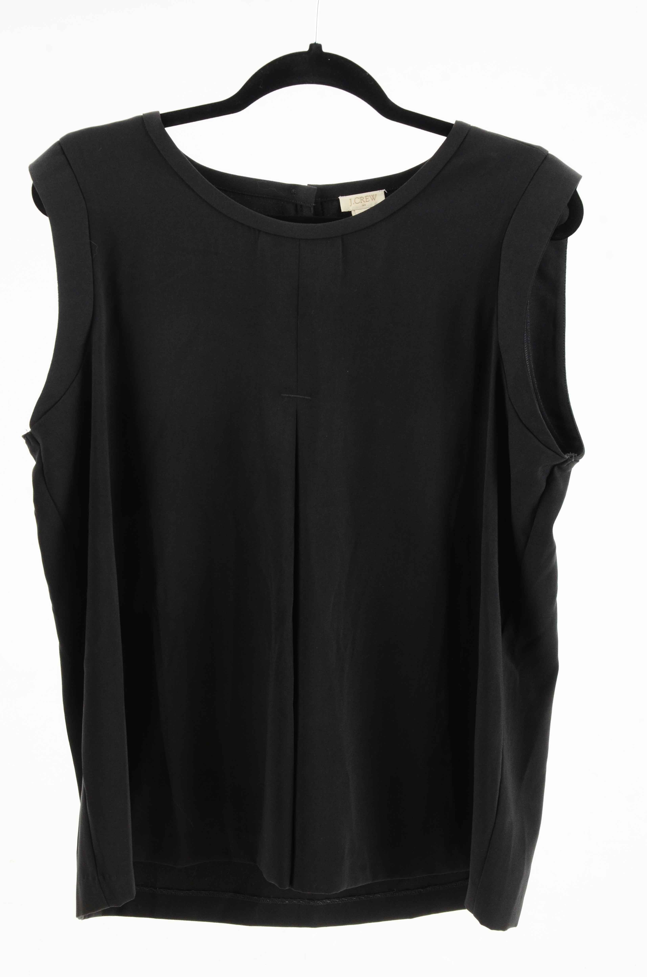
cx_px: 324
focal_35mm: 78
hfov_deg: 17.4
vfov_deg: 26.0
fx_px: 2112
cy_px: 488
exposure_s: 1/60
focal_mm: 52
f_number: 11
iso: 400
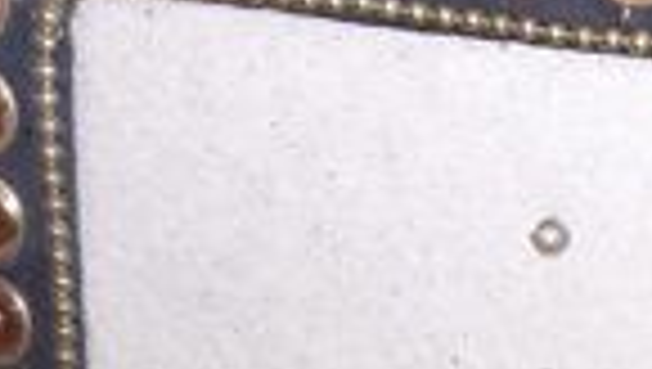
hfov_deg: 16.8
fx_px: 2164
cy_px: 621
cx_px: 630
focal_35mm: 125
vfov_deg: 9.4
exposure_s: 1/17
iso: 640
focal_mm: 3.92
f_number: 1.7
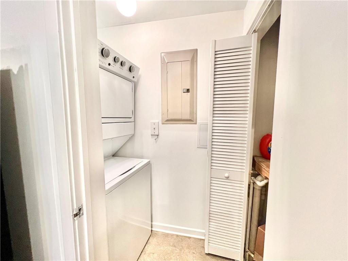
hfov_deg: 106.2
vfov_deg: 89.9
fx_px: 131
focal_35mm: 13
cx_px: 174
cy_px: 130
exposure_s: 1/60
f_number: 1.8
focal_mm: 1.57
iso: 250
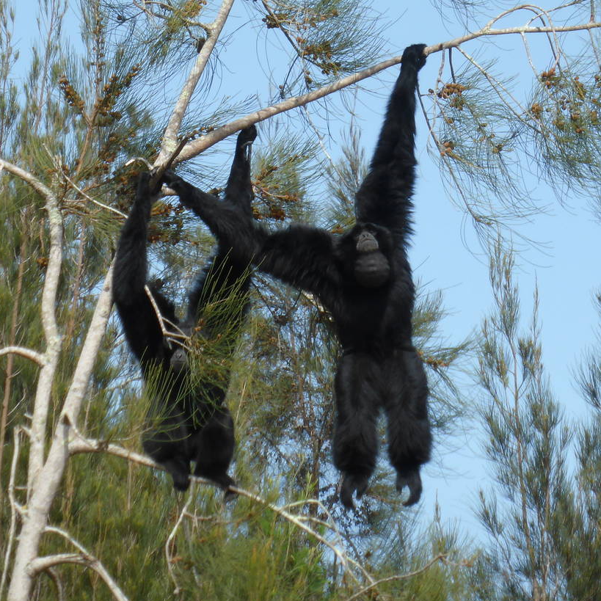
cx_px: 285
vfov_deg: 3.5
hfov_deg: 3.5
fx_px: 9900
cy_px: 241
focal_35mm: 504
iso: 100
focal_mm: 47.3
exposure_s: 1/320
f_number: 5.8
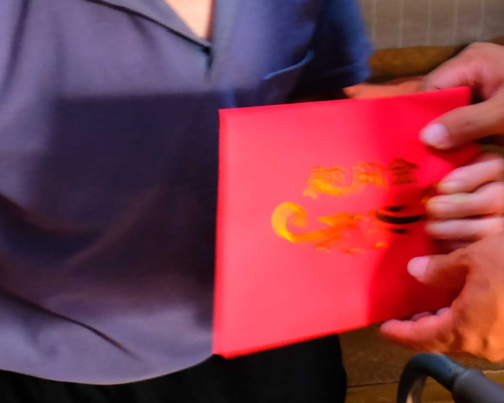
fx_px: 1670
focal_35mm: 112
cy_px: -79
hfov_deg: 16.7
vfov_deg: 13.4
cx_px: 548
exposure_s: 1/5.3
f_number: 3.5
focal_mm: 16
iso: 800
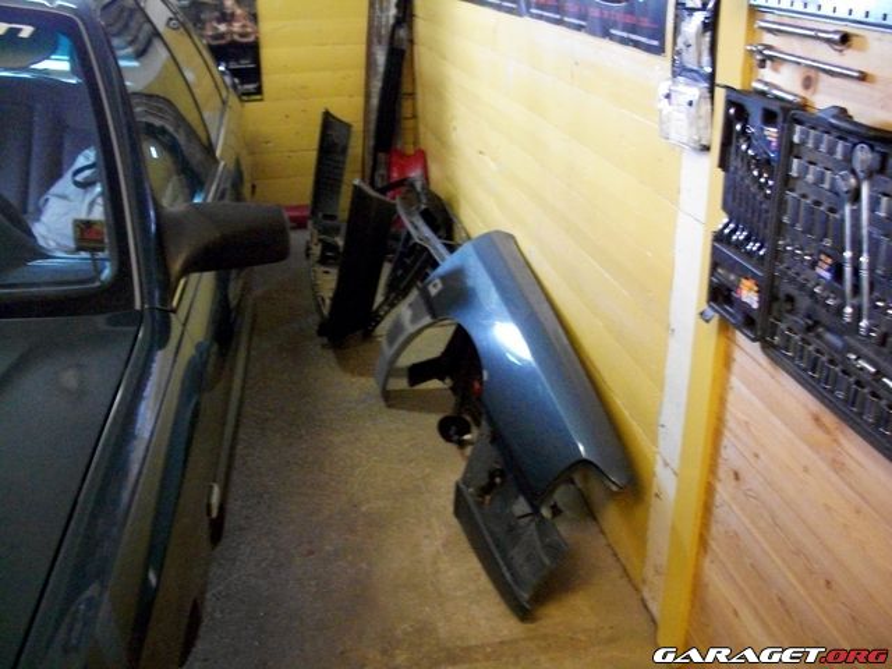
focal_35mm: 35
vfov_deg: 40.7
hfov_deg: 52.6
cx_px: 446
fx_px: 902
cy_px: 334
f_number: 3.1
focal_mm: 6.3
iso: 800
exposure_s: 1/20
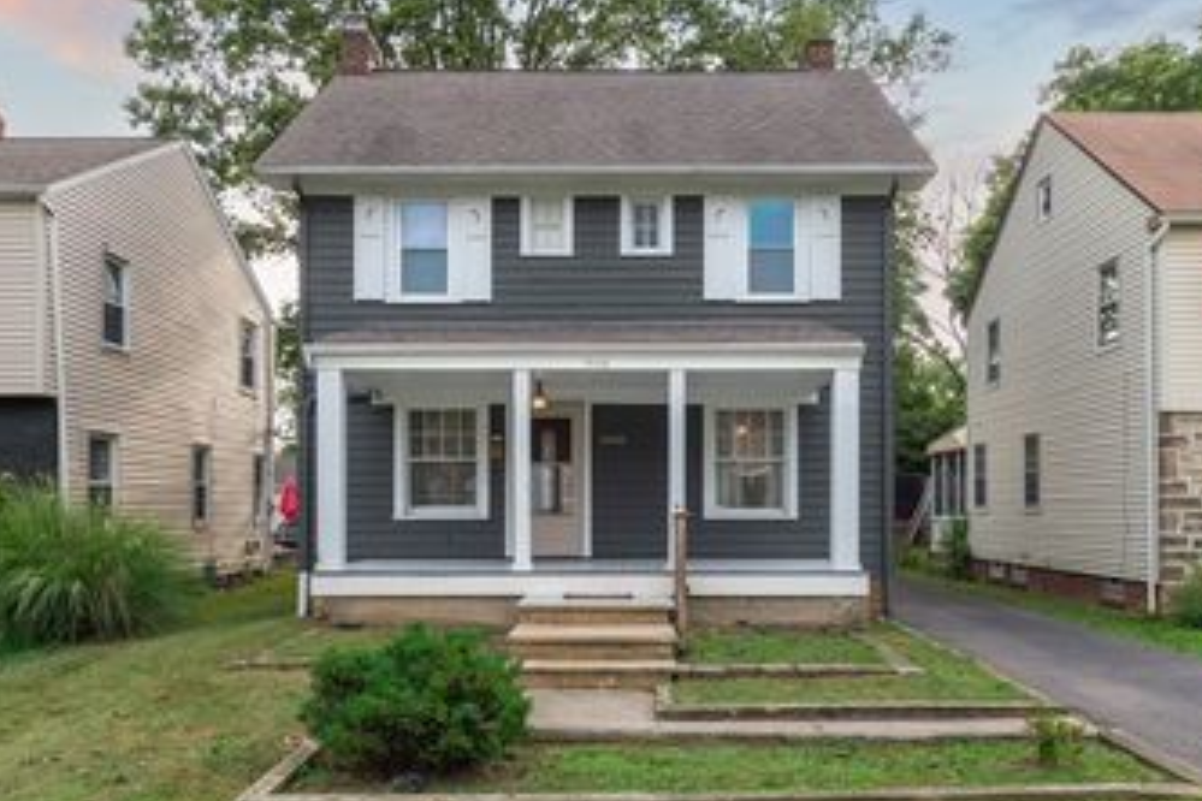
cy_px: 413
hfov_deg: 61.9
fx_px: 1002
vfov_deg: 43.6
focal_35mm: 30
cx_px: 599
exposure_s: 1/125
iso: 200
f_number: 9
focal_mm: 20
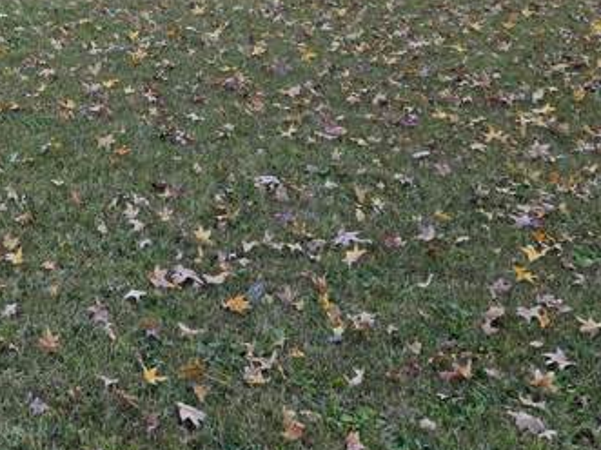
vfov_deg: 15.5
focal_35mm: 89
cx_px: -65
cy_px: -194
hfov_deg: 20.9
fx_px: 1545
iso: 25
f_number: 1.8
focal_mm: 5.4
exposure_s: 1/497
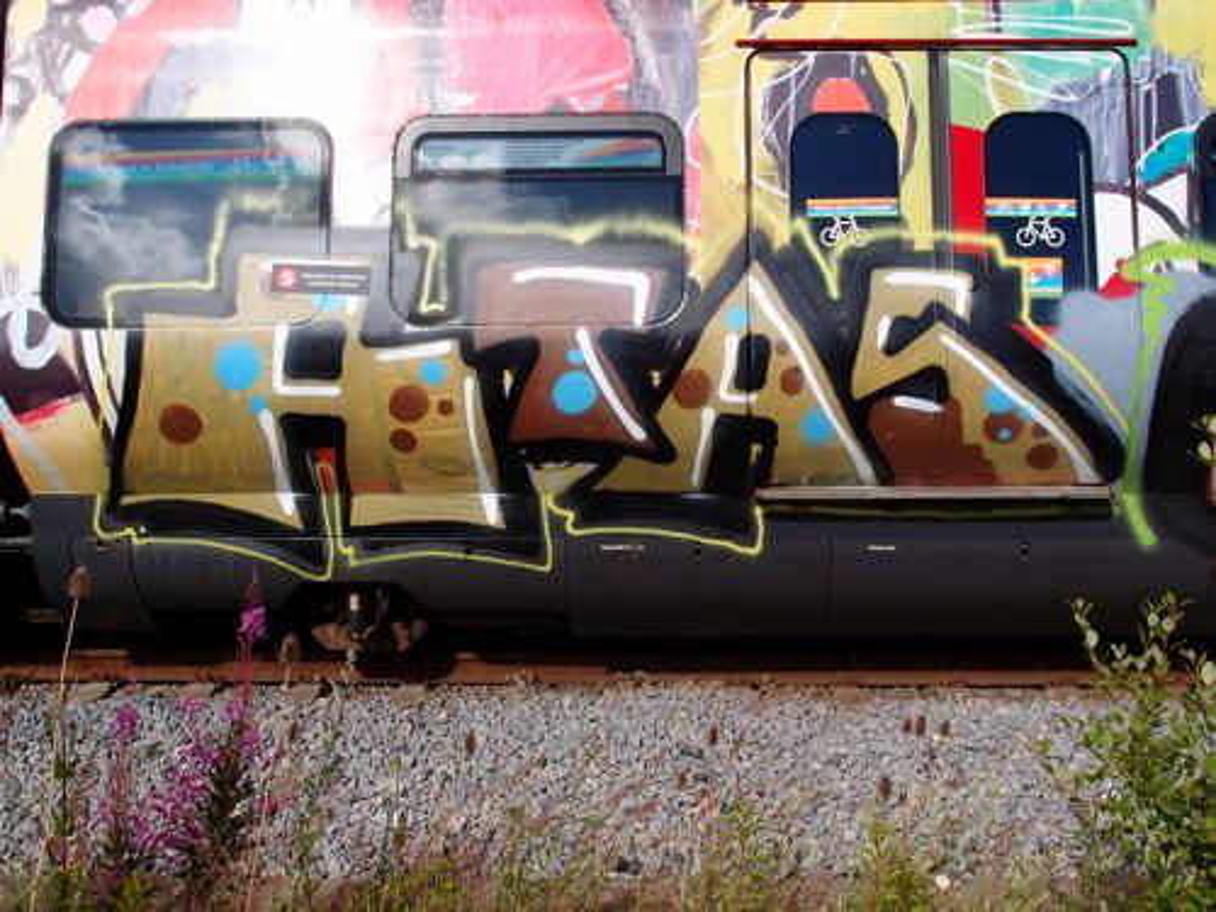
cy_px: 456
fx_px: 1124
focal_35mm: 32
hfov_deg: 56.8
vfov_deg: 44.2
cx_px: 608
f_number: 4.5
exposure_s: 1/800
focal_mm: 6.87
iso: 100
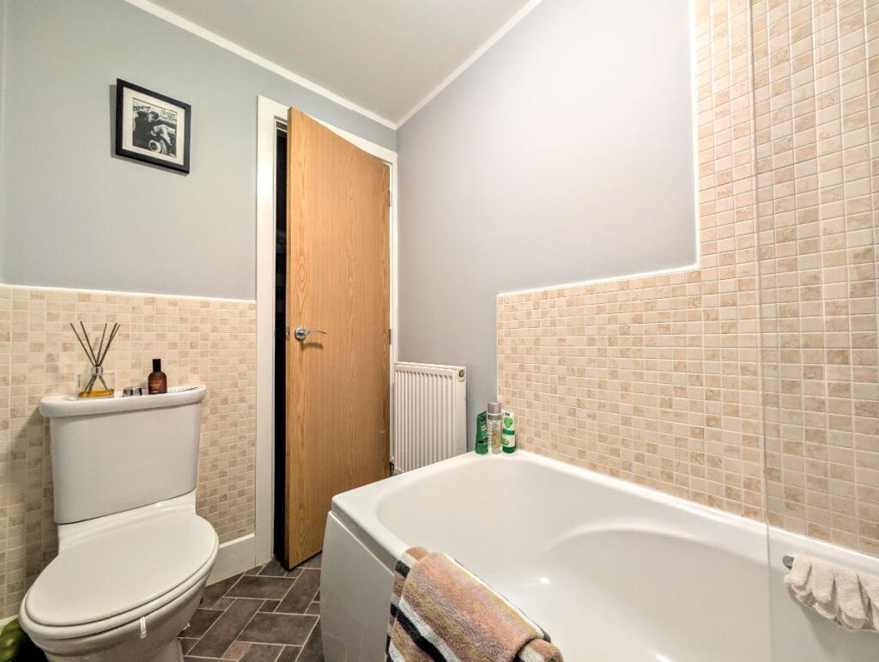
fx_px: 305
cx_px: 440
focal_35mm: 12
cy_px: 331
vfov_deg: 94.6
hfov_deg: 110.5
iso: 210
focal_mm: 2.02
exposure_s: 1/16.7
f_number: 1.7
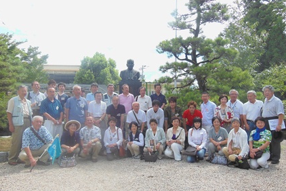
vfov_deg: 41.1
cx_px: 150
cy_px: 106
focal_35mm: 32
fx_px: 254
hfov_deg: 58.7
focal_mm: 5.2
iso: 125
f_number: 3.7
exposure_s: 1/500
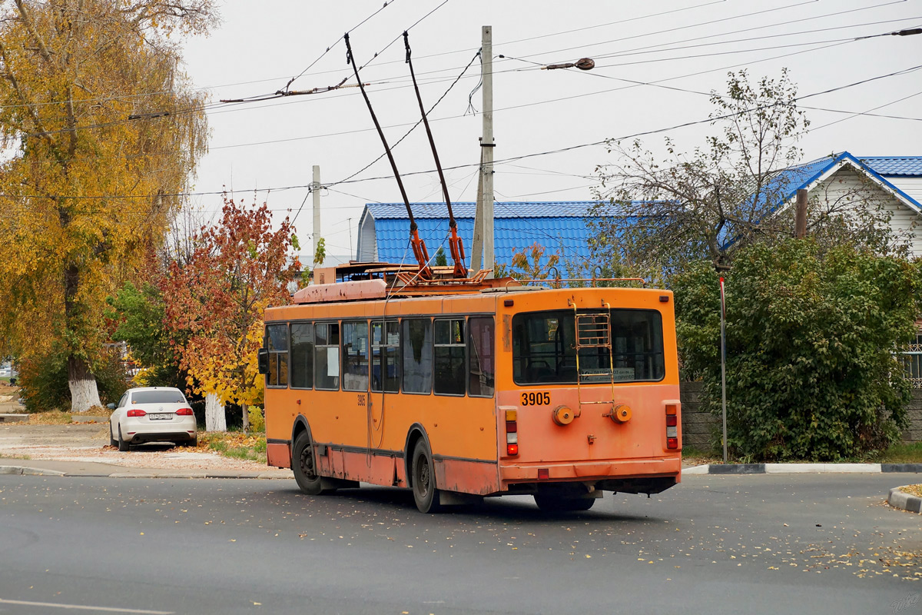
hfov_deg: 18.2
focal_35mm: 112
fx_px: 2881
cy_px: 308
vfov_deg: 12.2
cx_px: 461
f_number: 5.6
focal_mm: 75
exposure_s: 1/1250
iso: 400
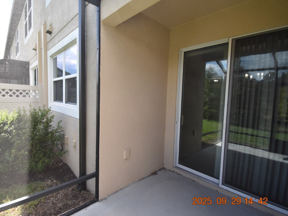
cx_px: 130
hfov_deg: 90.7
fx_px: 141
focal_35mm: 17
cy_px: 105
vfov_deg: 74.7
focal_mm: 10
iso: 800
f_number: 3.5
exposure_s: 1/2000
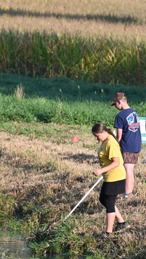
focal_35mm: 436
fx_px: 2992
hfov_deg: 2.8
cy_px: 163
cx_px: 171
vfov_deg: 4.9
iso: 180
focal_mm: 145
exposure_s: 1/500
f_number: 6.3
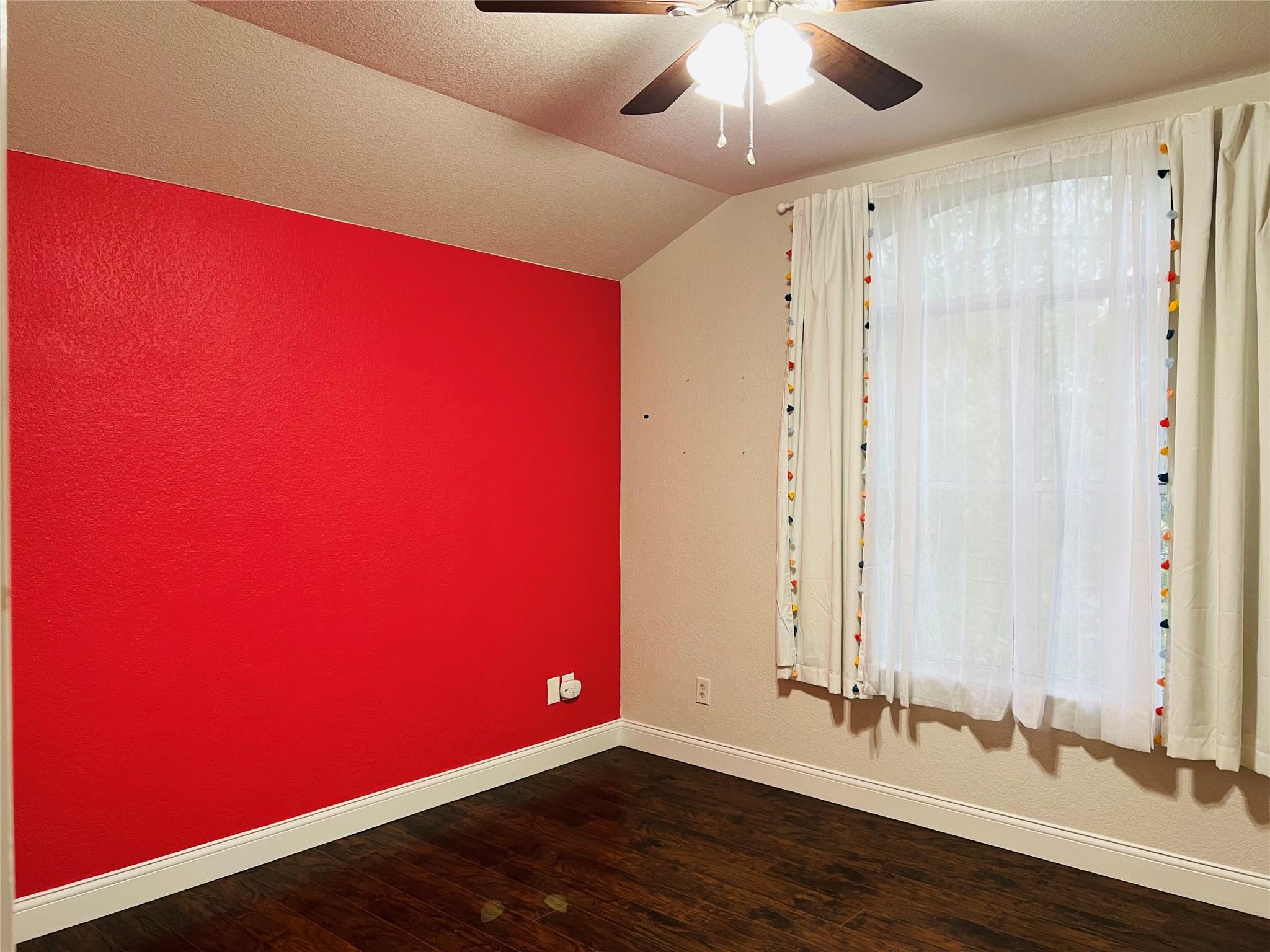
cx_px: 635
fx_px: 954
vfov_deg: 53.1
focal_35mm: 26
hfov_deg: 67.3
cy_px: 476
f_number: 1.5
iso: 100
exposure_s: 1/60
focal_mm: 5.7
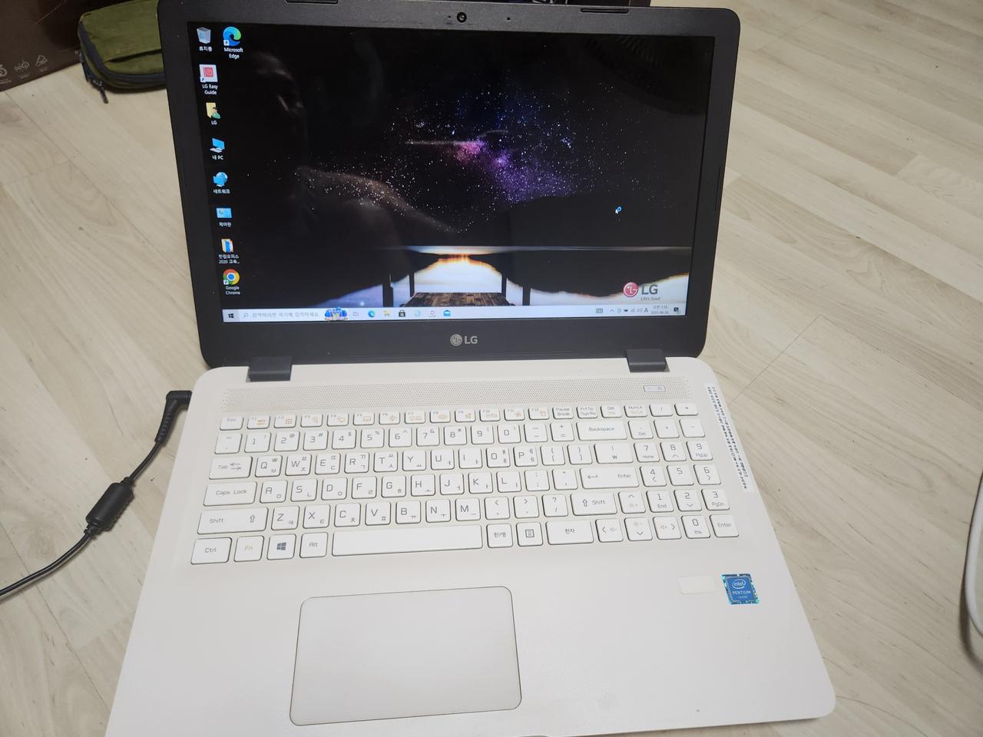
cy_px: 368
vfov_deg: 58.9
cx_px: 492
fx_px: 653
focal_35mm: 23
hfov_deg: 73.9
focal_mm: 5.4
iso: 160
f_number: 1.8
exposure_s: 1/180
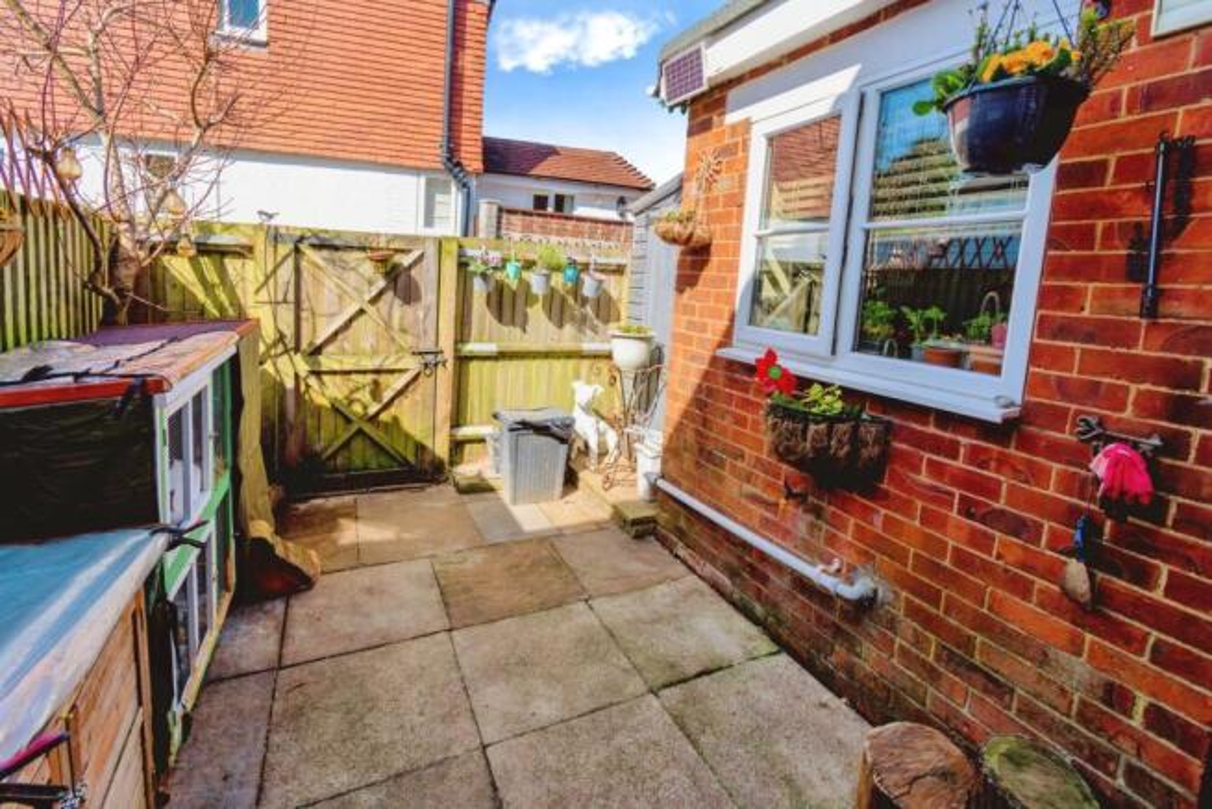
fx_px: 505
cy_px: 404
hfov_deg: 100.4
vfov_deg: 77.4
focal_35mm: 15
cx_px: 606
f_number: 7.1
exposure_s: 1/640
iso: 200
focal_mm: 10
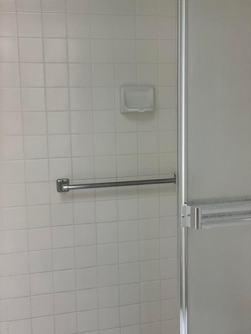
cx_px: 126
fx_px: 503
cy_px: 167
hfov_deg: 28.0
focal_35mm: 52
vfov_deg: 36.8
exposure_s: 1/120
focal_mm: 6
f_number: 2
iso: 160
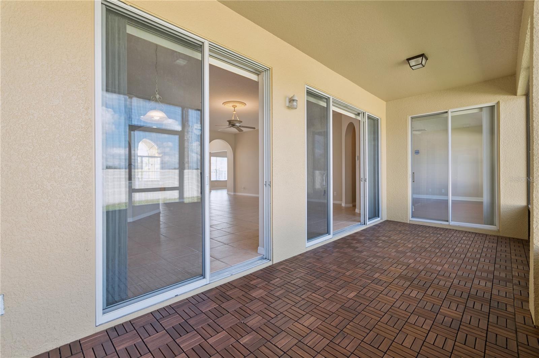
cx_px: 270
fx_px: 224
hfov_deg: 100.4
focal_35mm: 15
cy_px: 179
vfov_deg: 77.2
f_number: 9
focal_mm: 10
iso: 100
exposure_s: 1/8
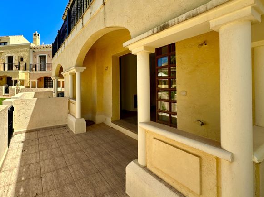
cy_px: 83
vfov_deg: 74.2
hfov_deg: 89.9
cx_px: 106
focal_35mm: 17
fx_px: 130
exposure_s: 1/774
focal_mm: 2.22
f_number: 2.2
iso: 40
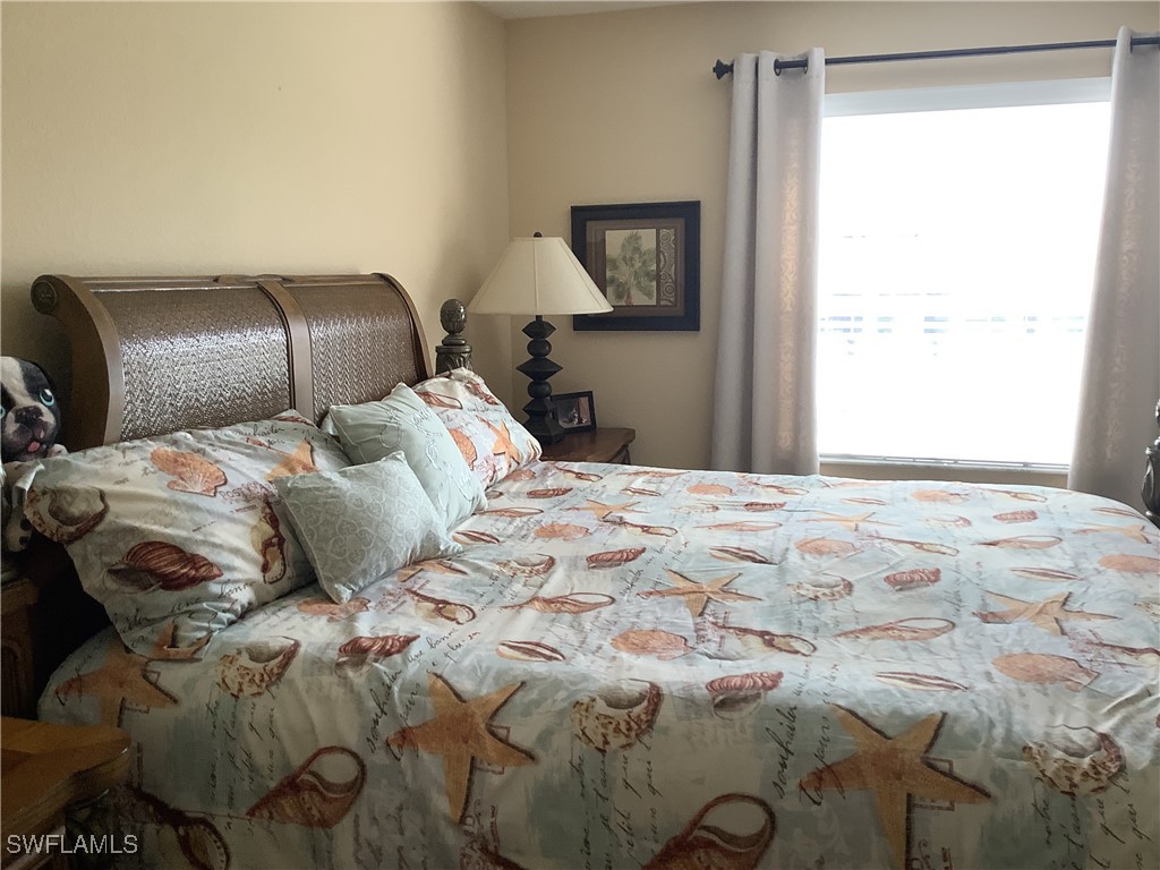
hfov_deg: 58.4
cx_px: 580
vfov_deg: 45.4
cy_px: 435
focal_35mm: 31
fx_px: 1039
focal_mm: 3.3
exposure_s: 1/50
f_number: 2.4
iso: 50
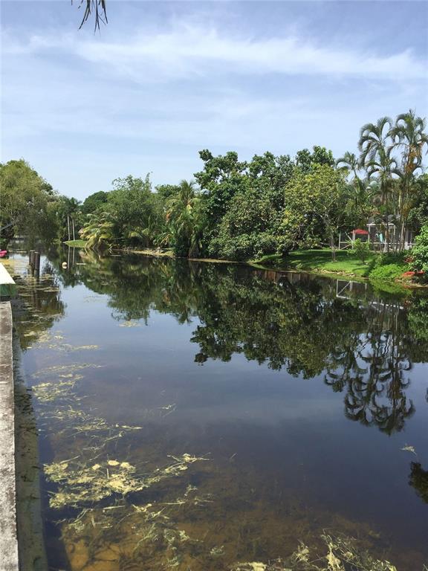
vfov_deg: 61.7
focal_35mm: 29
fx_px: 478
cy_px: 286
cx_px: 214
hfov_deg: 48.2
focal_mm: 4.15
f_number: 2.2
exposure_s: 1/1980
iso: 32
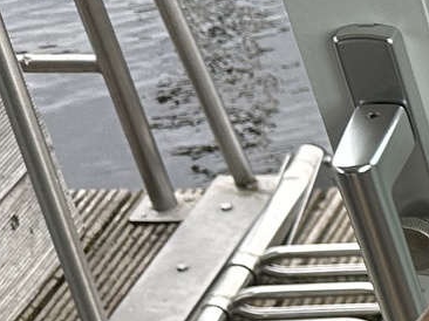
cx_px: 1417
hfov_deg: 9.0
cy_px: 483
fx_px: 2031
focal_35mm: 164
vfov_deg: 8.8
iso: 80
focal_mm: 6.86
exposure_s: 1/709
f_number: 1.78
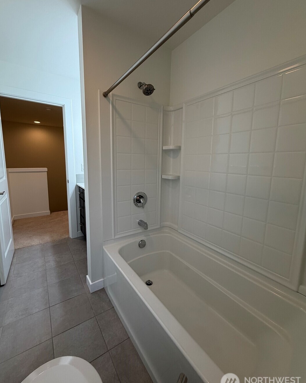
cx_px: 152
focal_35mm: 15
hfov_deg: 84.0
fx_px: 170
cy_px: 186
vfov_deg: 96.8
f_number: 2.2
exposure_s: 1/120
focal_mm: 2.22
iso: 160
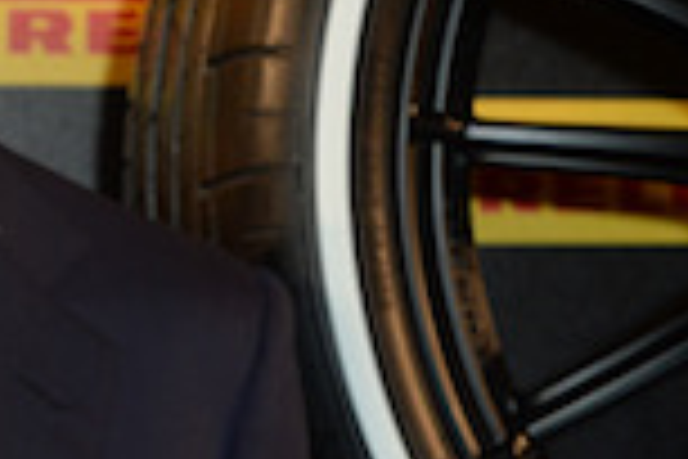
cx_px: 270
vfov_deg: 6.0
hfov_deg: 8.9
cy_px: 68
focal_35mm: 230
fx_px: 4395
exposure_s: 1/200
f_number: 5
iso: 1000
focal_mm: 55
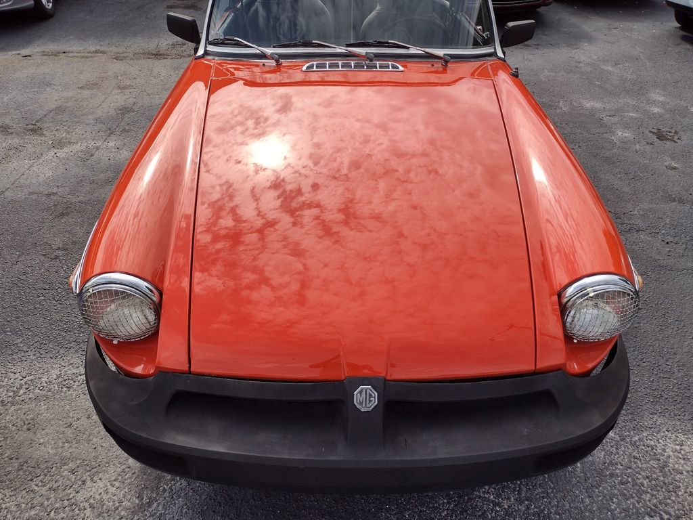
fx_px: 541
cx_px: 346
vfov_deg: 51.4
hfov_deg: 65.3
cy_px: 260
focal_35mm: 27
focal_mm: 4.71
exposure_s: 1/2500
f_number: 1.7
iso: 100
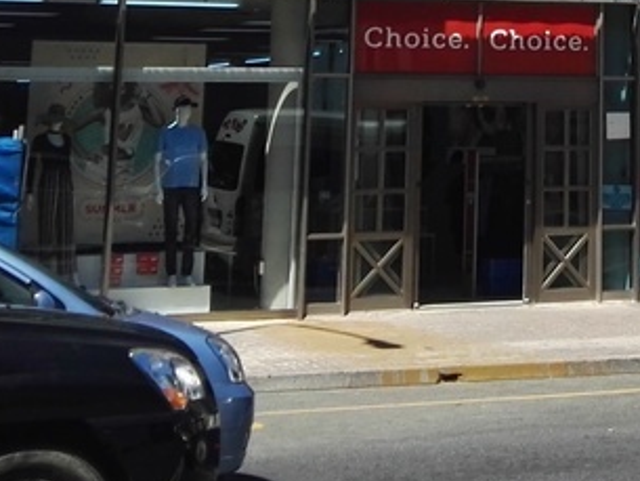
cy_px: -292
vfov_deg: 12.6
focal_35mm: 110
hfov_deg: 17.5
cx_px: 640
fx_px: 2035
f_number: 2
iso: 64
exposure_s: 1/1894
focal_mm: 3.83
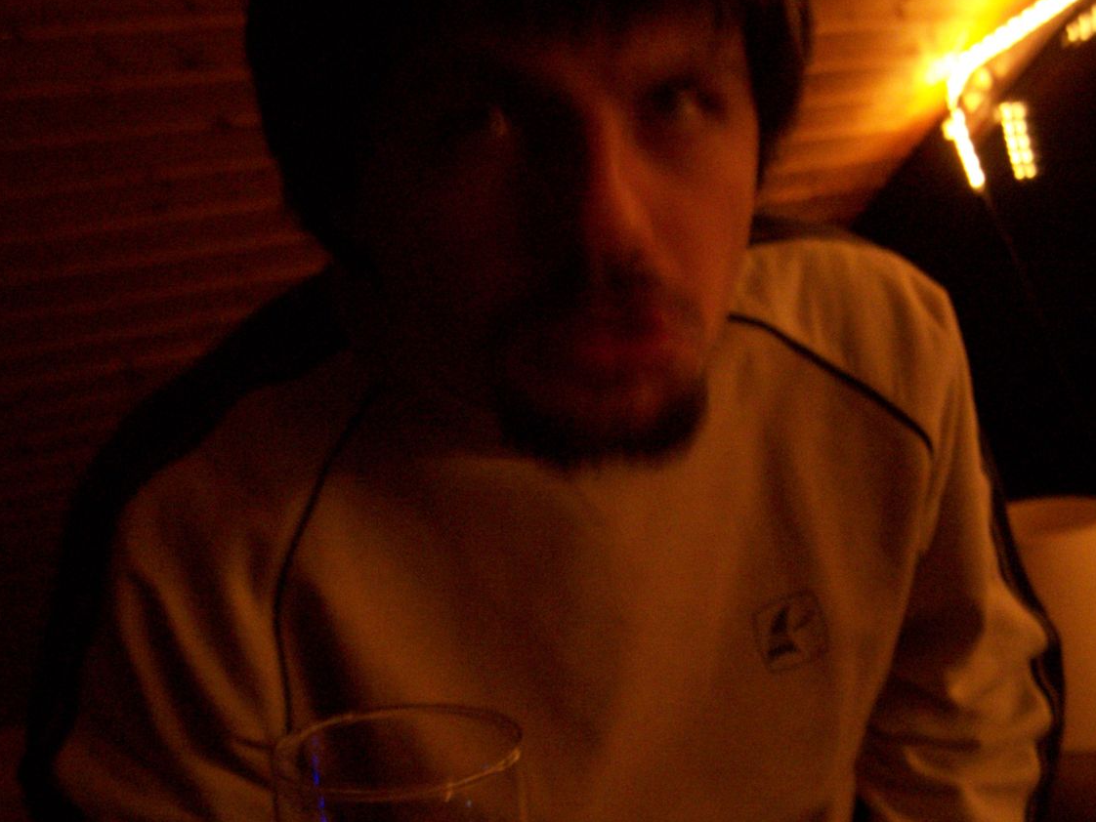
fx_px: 1235
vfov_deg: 36.8
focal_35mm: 39
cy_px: 417
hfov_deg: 47.9
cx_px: 559
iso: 400
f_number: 2.8
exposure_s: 1/3.2
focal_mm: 6.3
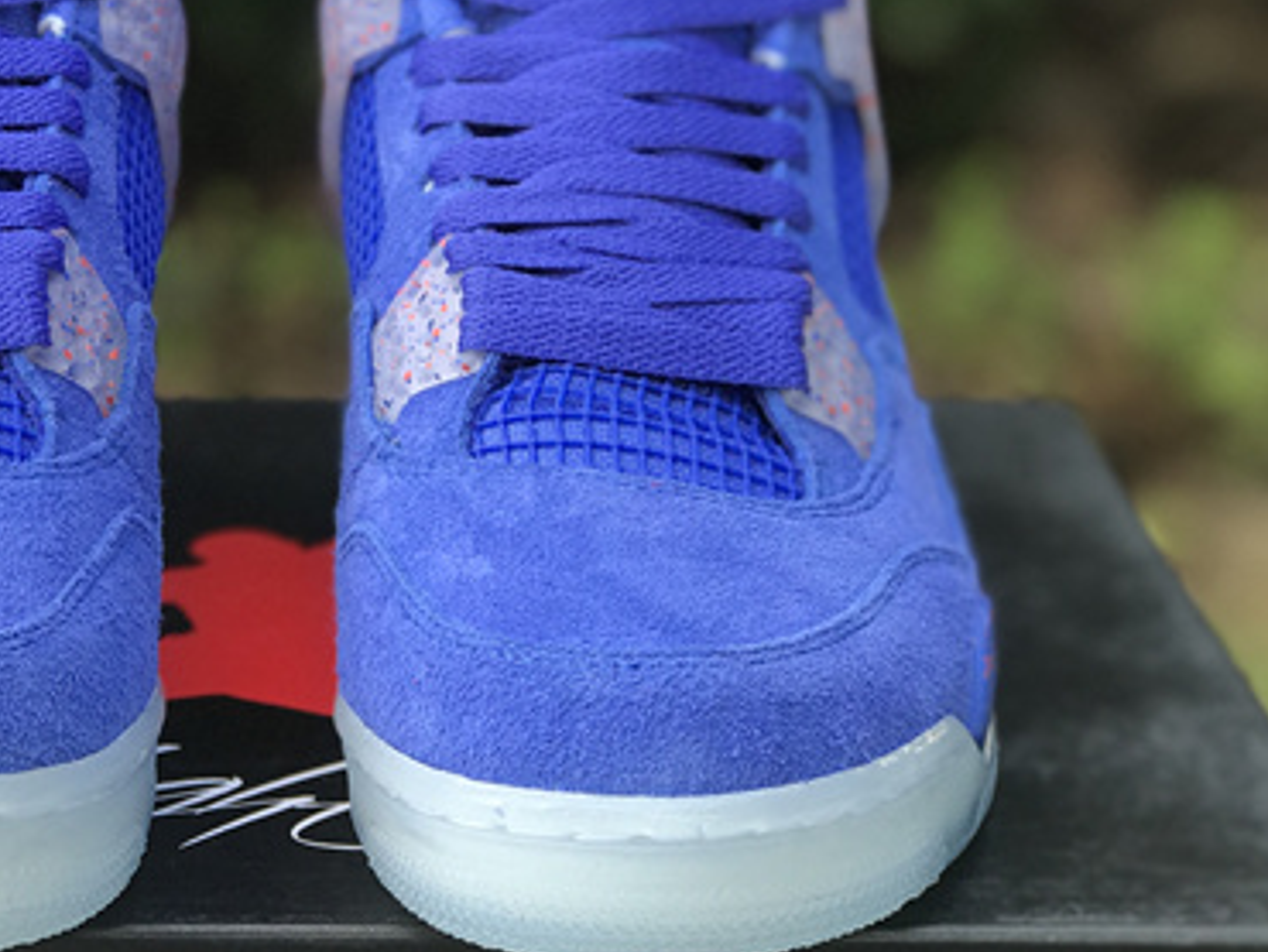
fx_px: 4179
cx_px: 247
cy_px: 245
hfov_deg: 17.1
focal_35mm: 114
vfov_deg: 13.0
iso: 32
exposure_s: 1/100
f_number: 2.8
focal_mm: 6.6
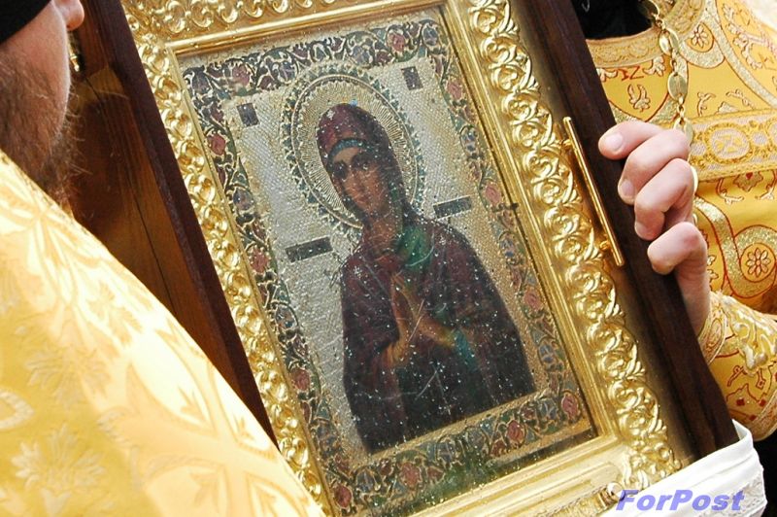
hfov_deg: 46.4
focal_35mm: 42
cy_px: 258
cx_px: 388
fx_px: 906
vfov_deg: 31.8
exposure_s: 1/320
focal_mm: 28
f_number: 5.6
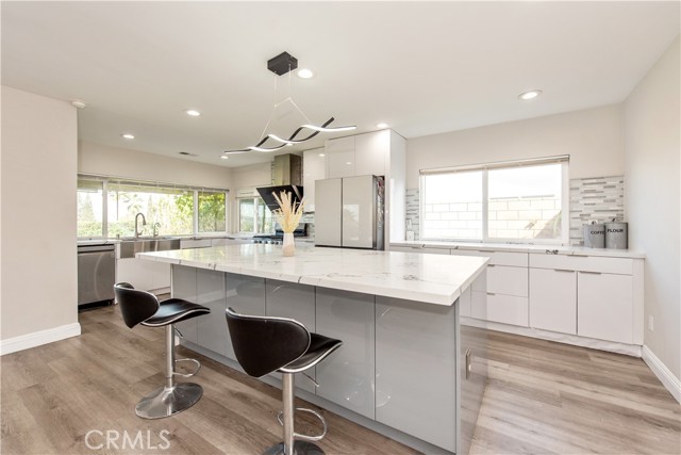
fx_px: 284
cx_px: 340
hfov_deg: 100.4
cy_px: 228
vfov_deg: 77.4
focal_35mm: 15
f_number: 5.6
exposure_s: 1/125
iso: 450
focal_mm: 15
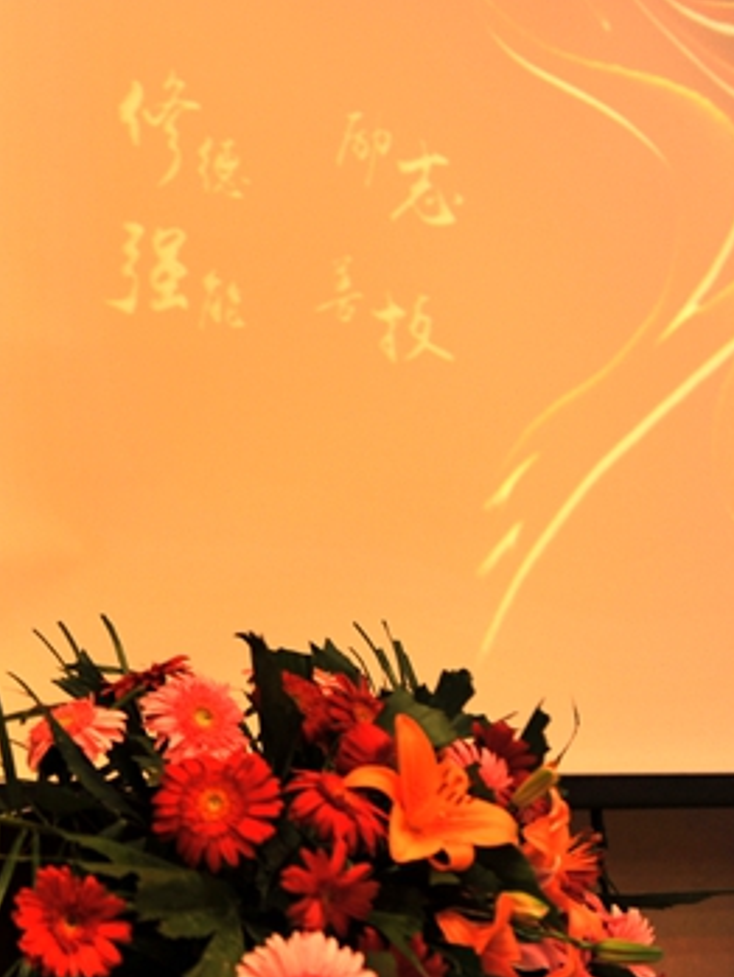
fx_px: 1978
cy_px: 491
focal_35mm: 70
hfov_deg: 20.4
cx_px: 22
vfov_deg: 27.8
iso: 800
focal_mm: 48
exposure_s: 1/125
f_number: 3.5
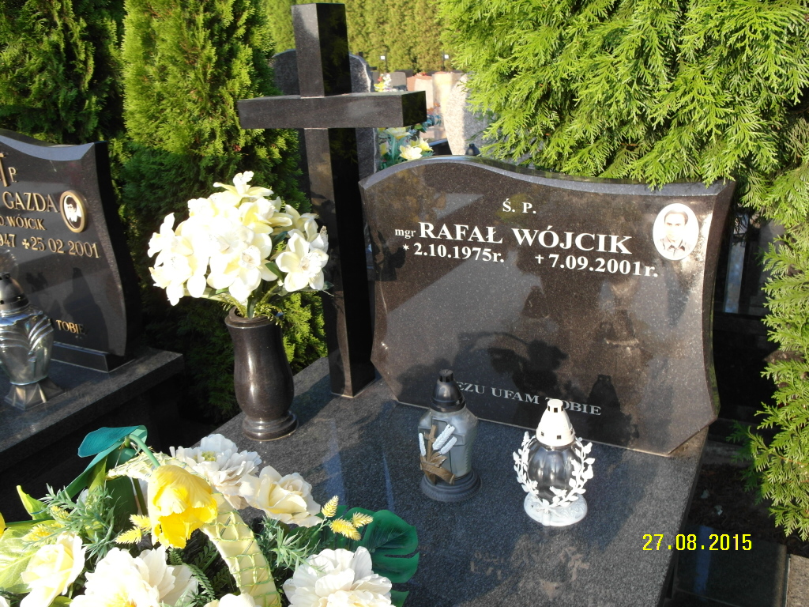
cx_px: 404
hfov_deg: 60.0
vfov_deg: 46.8
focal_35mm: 30
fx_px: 701
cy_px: 304
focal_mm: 6.5
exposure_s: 1/180
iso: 80
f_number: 3.6
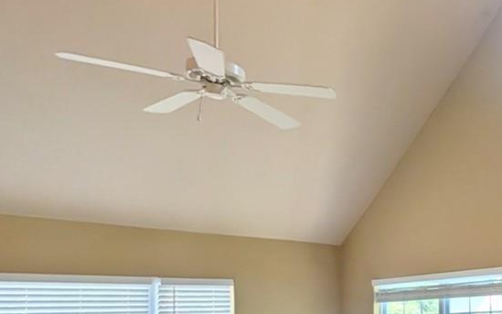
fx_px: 506
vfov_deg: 32.8
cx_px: 596
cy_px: 280
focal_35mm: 37
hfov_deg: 39.1
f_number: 1.7
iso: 74
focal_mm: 2.02
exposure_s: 1/264
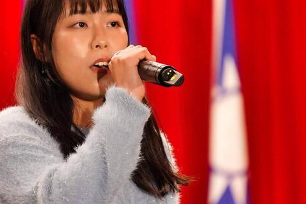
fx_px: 5006
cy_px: 108
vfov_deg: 2.3
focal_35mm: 589
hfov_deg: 3.5
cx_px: 131
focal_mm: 264
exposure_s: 1/100
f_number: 6.3
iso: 2000
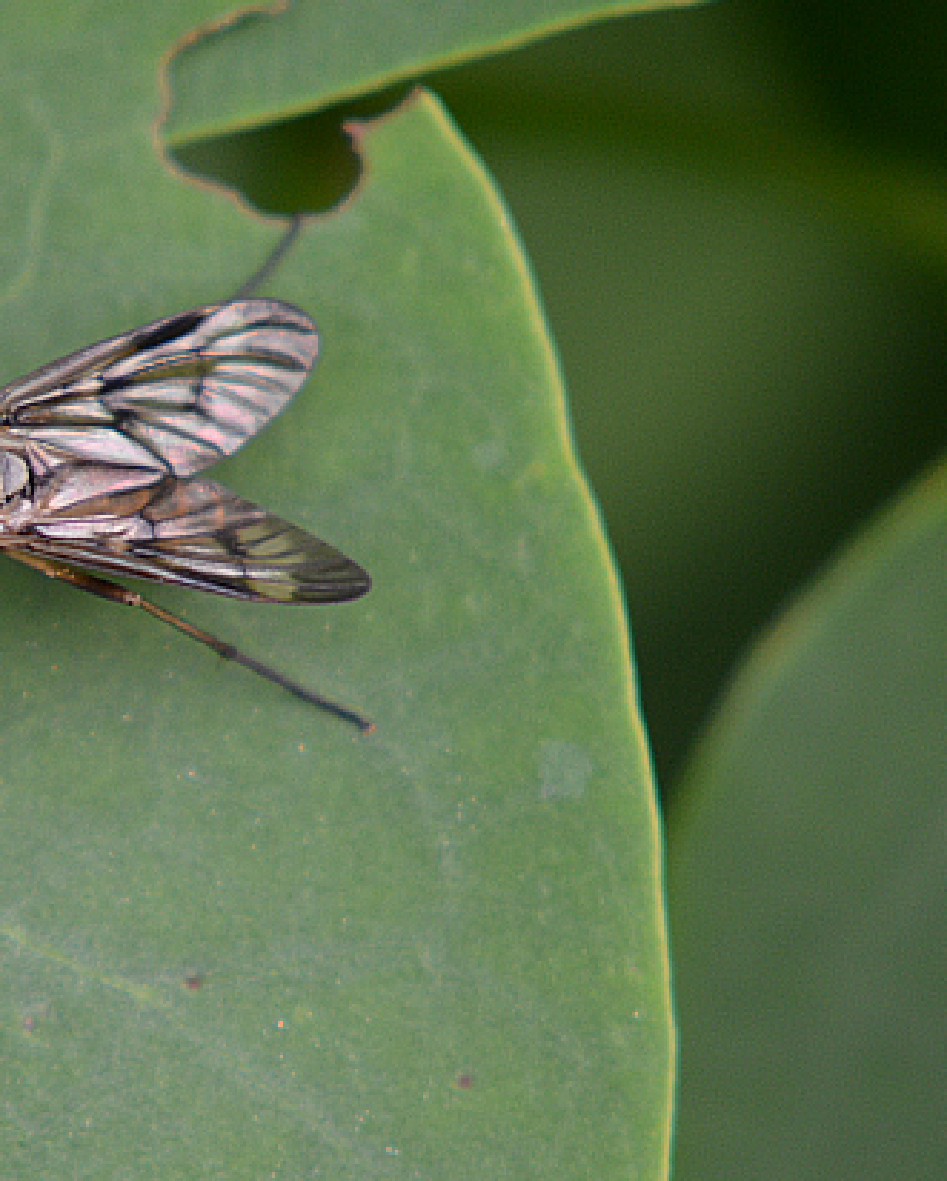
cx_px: -232
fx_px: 20333
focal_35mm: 581
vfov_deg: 3.3
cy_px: 592
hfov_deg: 2.7
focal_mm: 190
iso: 400
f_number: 8
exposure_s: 1/125
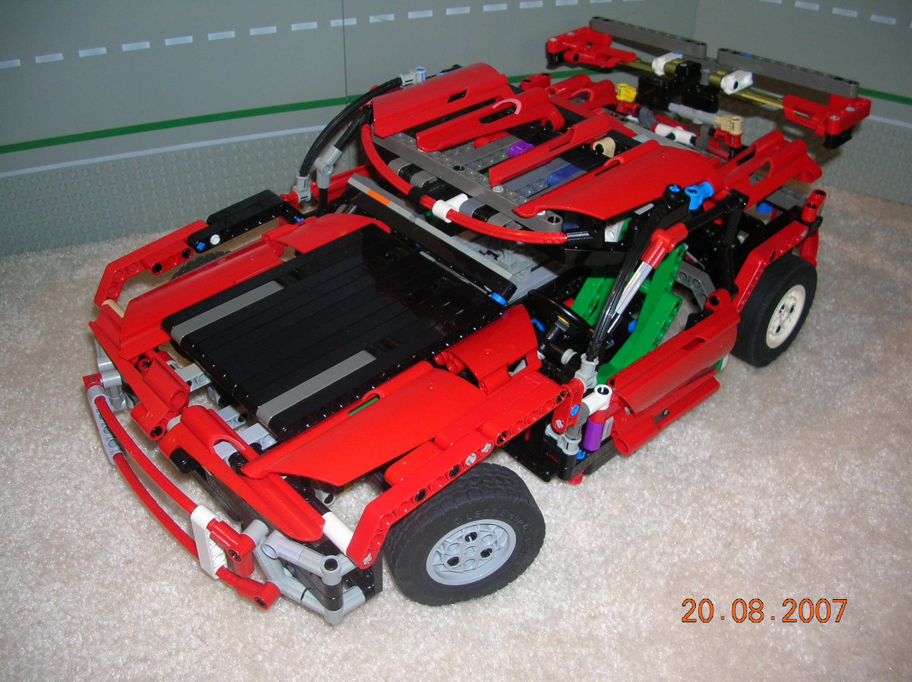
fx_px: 921
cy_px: 341
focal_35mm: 35
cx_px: 456
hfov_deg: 52.7
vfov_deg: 40.6
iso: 50
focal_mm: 5.8
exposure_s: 1/60.1
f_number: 2.8
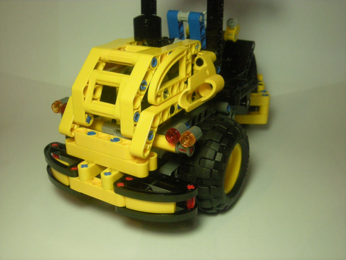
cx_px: 173
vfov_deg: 32.9
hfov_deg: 42.9
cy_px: 130
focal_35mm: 44
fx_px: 440
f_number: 3.1
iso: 400
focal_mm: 7.1
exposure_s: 1/46
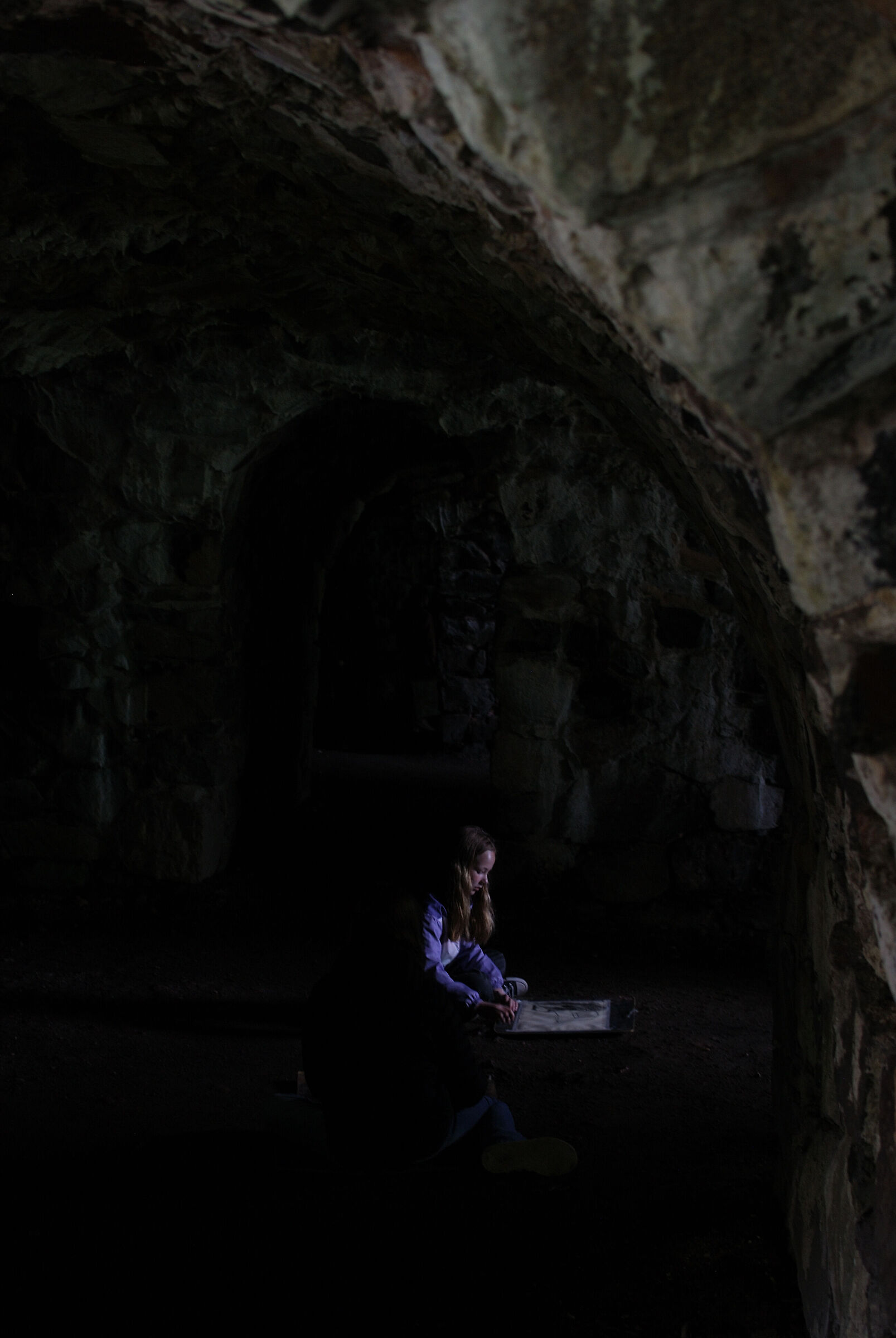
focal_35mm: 52
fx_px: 1954
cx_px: 448
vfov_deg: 37.8
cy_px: 669
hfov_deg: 25.8
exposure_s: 1/30
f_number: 3.5
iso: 200
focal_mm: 35
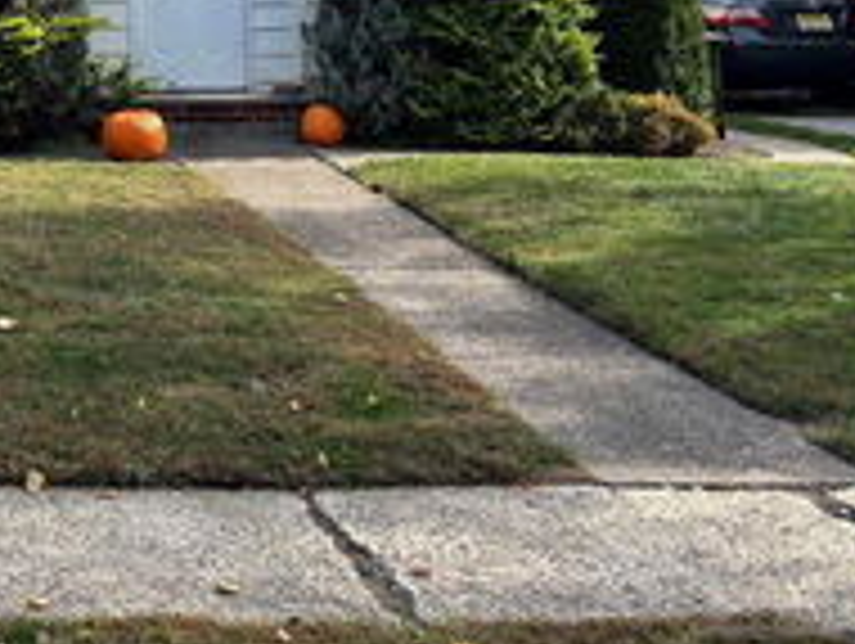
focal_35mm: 70
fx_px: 1731
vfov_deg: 19.8
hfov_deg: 24.5
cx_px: -234
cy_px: -131
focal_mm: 5.96
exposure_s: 1/1458
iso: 50
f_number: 1.6
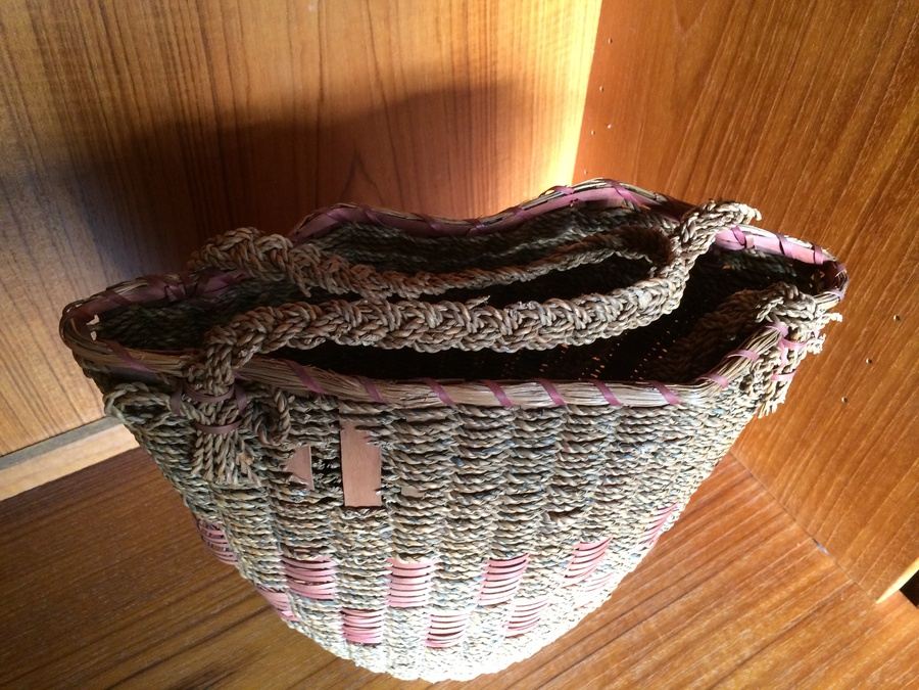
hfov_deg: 60.0
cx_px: 460
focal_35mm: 30
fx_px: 796
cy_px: 345
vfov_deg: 46.8
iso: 160
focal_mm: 4.12
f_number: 2.2
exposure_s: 1/30
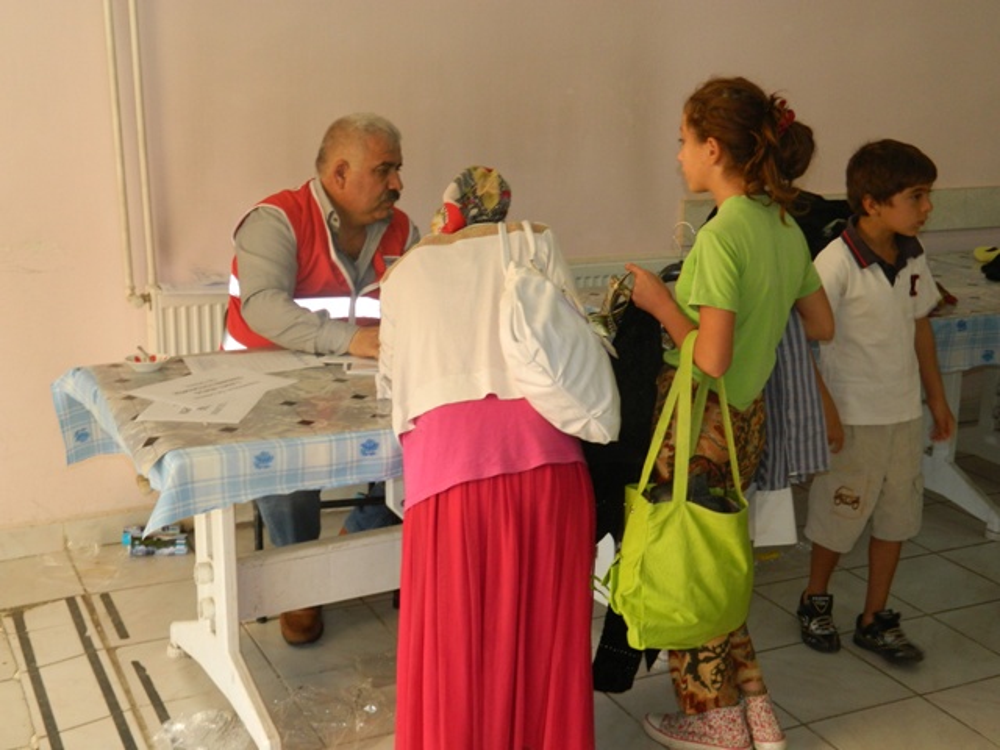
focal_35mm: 47
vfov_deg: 30.9
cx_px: 500
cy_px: 375
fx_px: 1358
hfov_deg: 40.4
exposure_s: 1/30
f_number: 3.6
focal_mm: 8.4
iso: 200
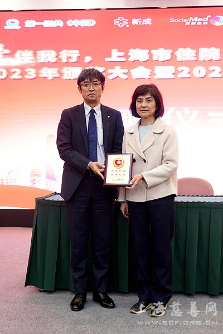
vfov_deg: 55.8
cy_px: 167
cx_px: 112
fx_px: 316
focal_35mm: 34
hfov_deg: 38.9
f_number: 4
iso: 1600
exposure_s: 1/40
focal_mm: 34
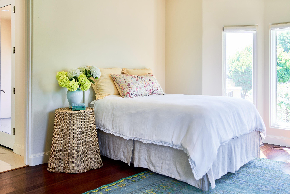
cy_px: 93
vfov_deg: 37.8
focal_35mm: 35
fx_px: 282
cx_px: 147
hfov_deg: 54.4
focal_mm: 32
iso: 125
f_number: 2.8
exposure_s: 1/80
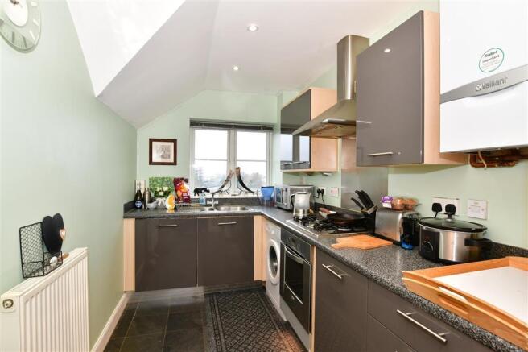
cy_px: 176
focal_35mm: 15
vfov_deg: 77.3
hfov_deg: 100.4
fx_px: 220
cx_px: 264
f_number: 8
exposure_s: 1/15
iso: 200
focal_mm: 10
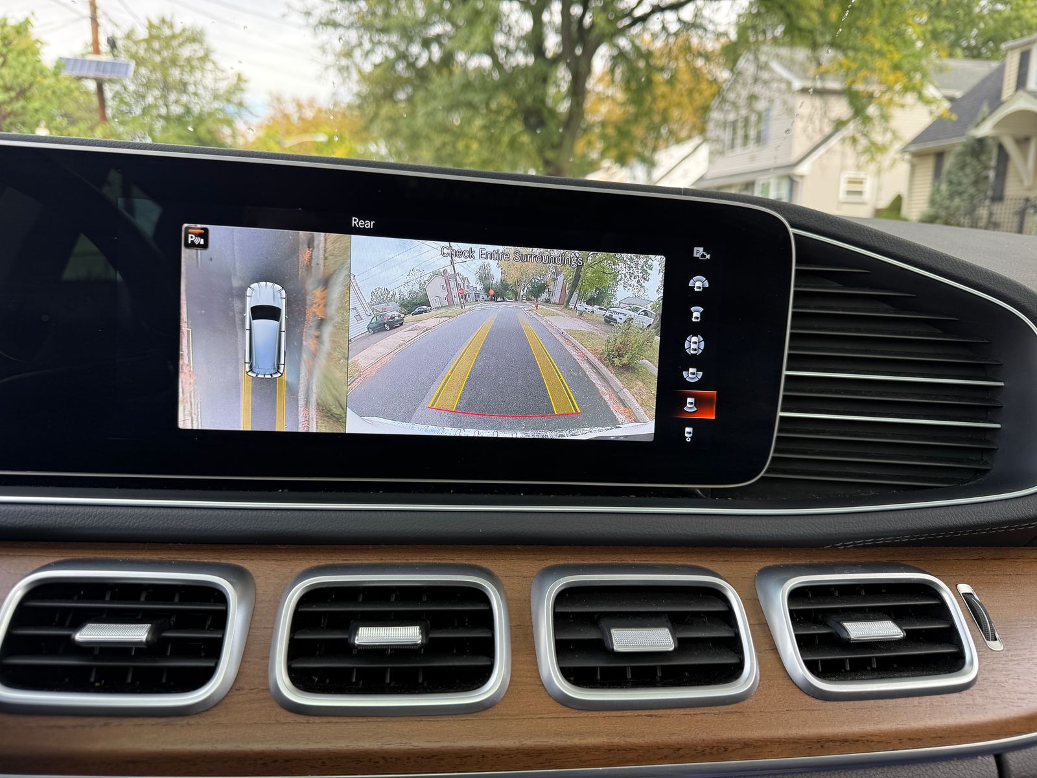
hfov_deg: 71.6
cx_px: 518
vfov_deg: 56.8
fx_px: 719
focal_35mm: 24
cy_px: 389
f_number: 1.78
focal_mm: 6.76
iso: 64
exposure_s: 1/170
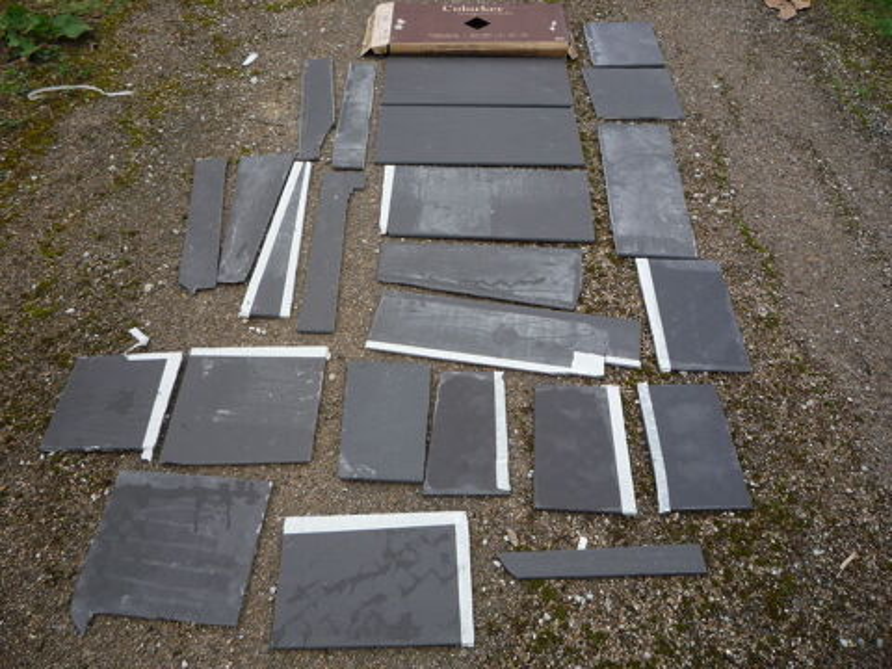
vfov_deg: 46.8
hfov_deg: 60.0
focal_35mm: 30
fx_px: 773
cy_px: 334
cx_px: 446
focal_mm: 5.2
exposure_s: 1/320
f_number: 4
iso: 100
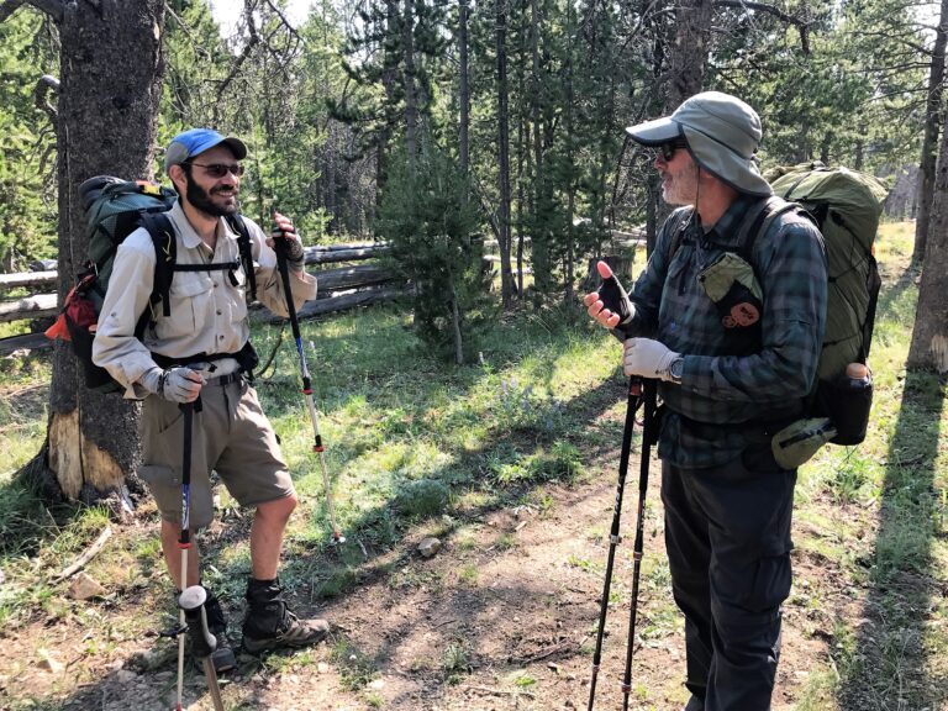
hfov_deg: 63.4
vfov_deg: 49.7
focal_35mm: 28
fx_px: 767
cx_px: 474
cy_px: 356
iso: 20
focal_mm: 3.99
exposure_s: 1/371
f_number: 1.8
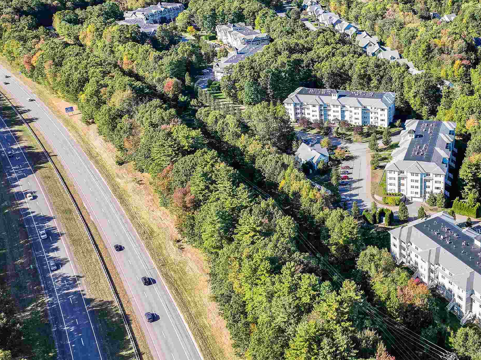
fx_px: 556
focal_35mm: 40
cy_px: 148
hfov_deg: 44.3
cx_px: 391
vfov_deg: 35.8
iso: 160
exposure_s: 1/2000
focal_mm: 12.29
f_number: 2.8
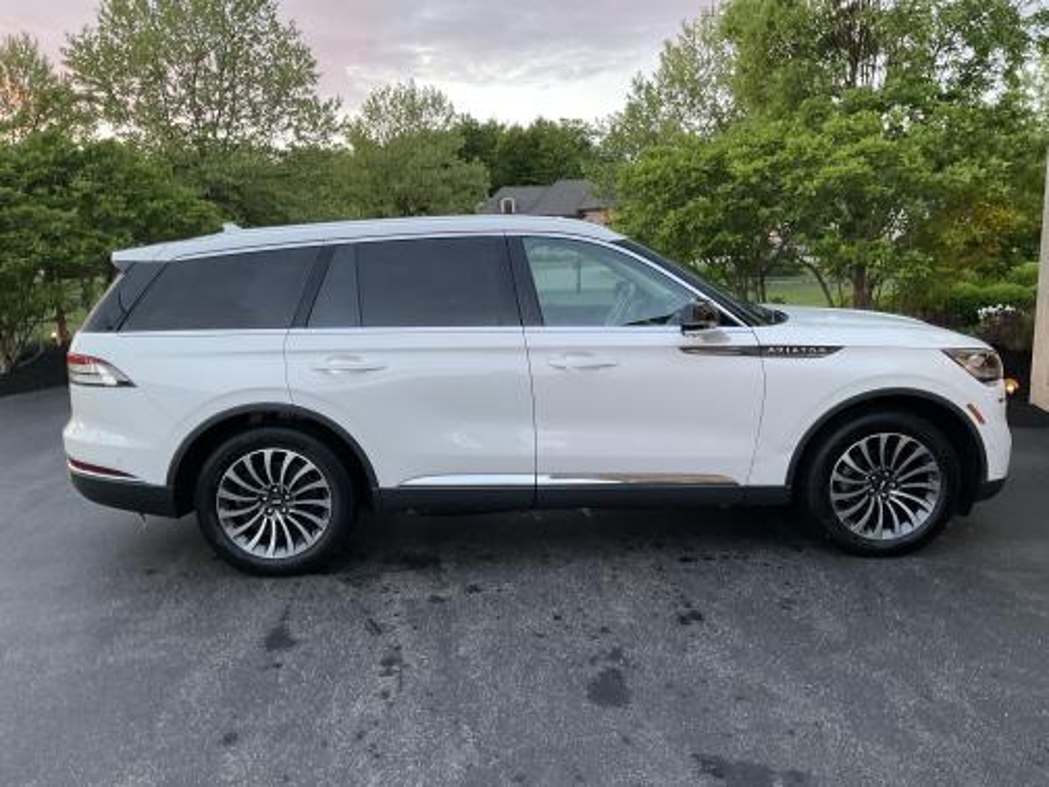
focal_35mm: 29
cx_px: 524
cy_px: 394
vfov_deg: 48.2
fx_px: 879
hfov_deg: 61.7
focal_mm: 3
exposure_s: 1/60
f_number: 1.8
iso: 160
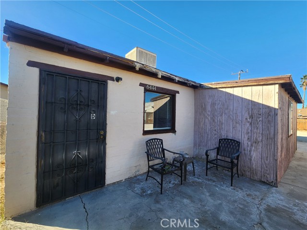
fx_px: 115
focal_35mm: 13
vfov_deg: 89.9
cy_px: 115
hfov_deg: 106.2
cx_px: 154
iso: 50
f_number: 2.2
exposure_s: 1/604
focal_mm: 2.2
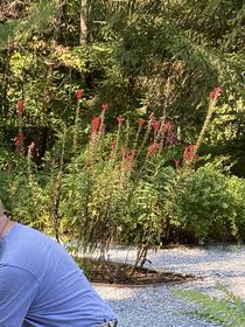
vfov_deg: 27.7
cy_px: 345
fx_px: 613
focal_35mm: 65
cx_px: -26
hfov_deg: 21.4
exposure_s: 1/121
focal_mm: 4.25
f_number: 1.8
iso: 80
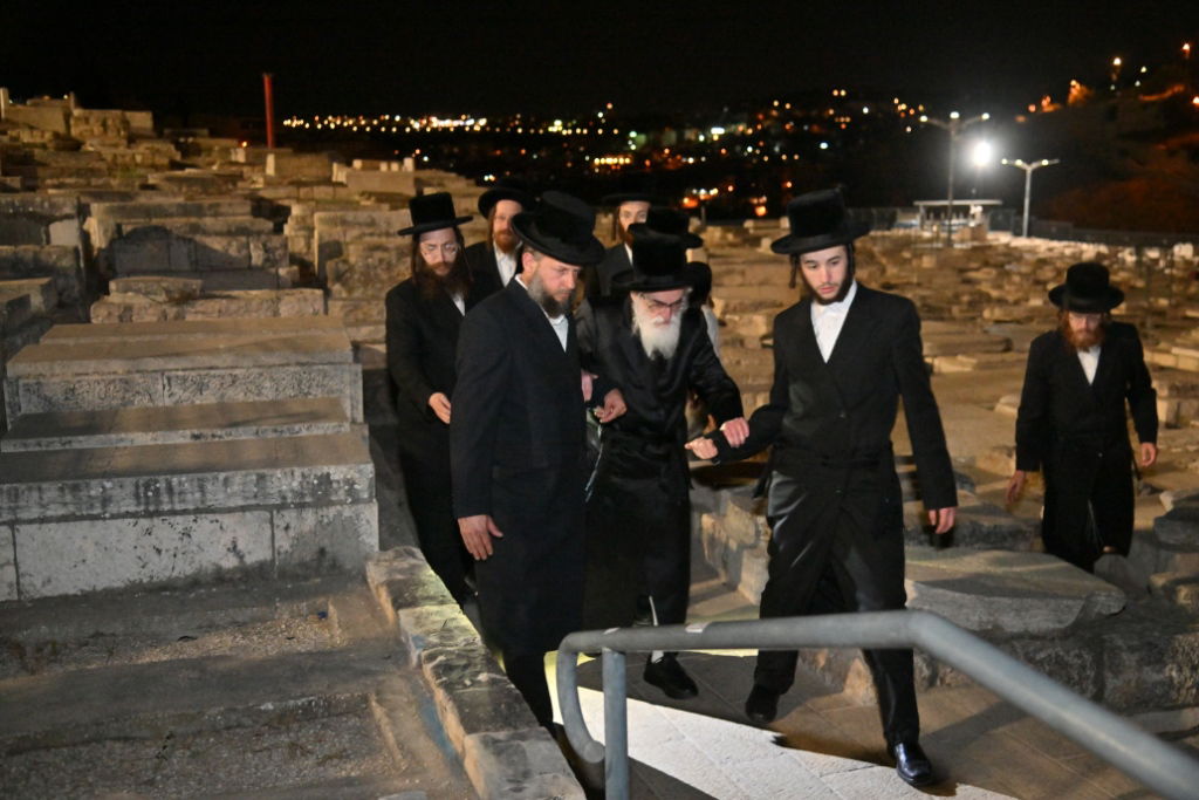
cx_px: 600
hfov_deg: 50.7
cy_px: 400
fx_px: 1266
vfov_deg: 35.1
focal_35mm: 38
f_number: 4
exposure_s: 1/125
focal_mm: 38
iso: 3200
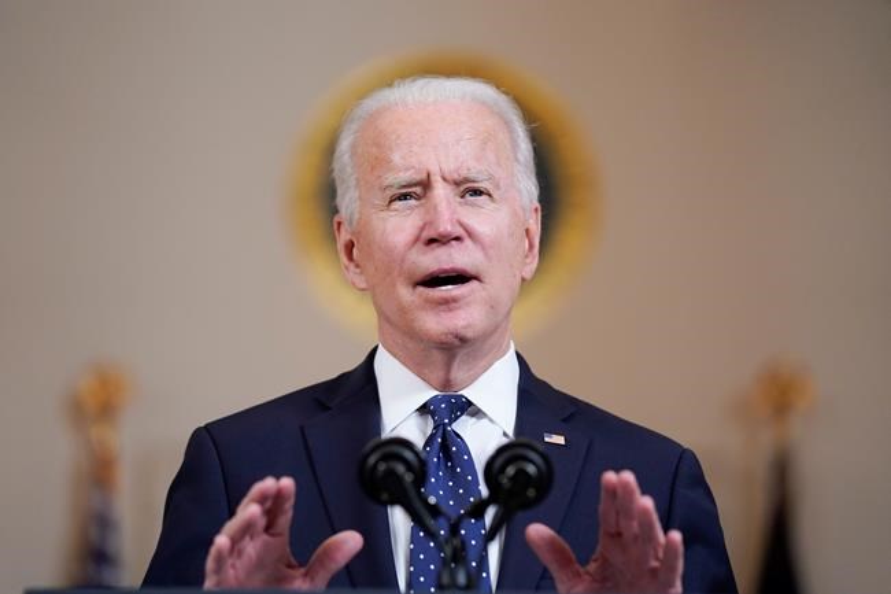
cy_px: 297
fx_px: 3241
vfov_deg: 10.5
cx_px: 446
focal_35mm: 131
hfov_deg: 15.7
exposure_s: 1/320
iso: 2000
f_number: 2.8
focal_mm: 131
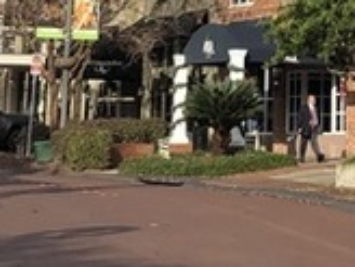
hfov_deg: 12.0
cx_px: 294
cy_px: -436
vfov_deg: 8.1
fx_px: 1682
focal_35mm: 164
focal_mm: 4
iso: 20
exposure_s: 1/2525
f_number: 1.8
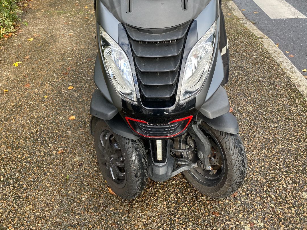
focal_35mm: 31
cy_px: 99
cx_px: 136
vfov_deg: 45.3
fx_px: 275
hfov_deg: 58.2
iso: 32
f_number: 1.8
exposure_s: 1/307
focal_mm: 4.25
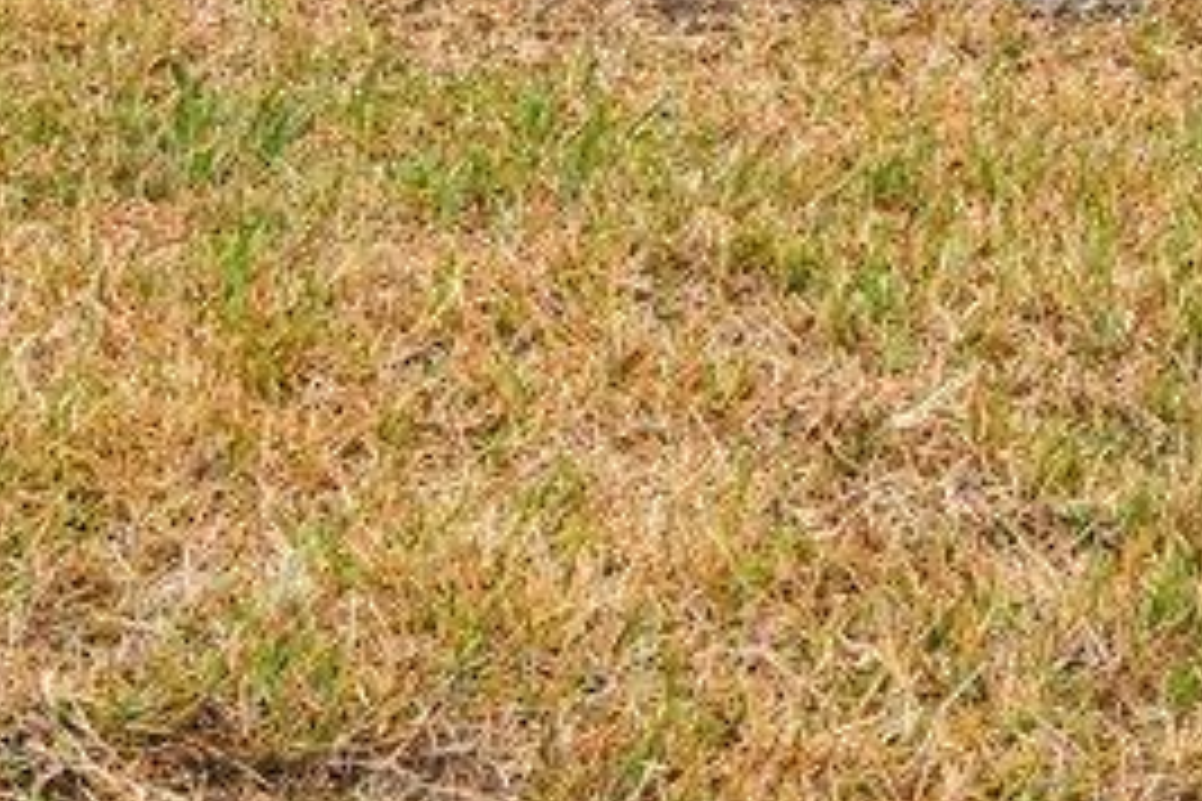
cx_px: 1076
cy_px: -1249
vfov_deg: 7.0
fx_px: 6143
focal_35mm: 184
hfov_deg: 11.1
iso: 1000
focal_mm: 24
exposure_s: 1/800
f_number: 8
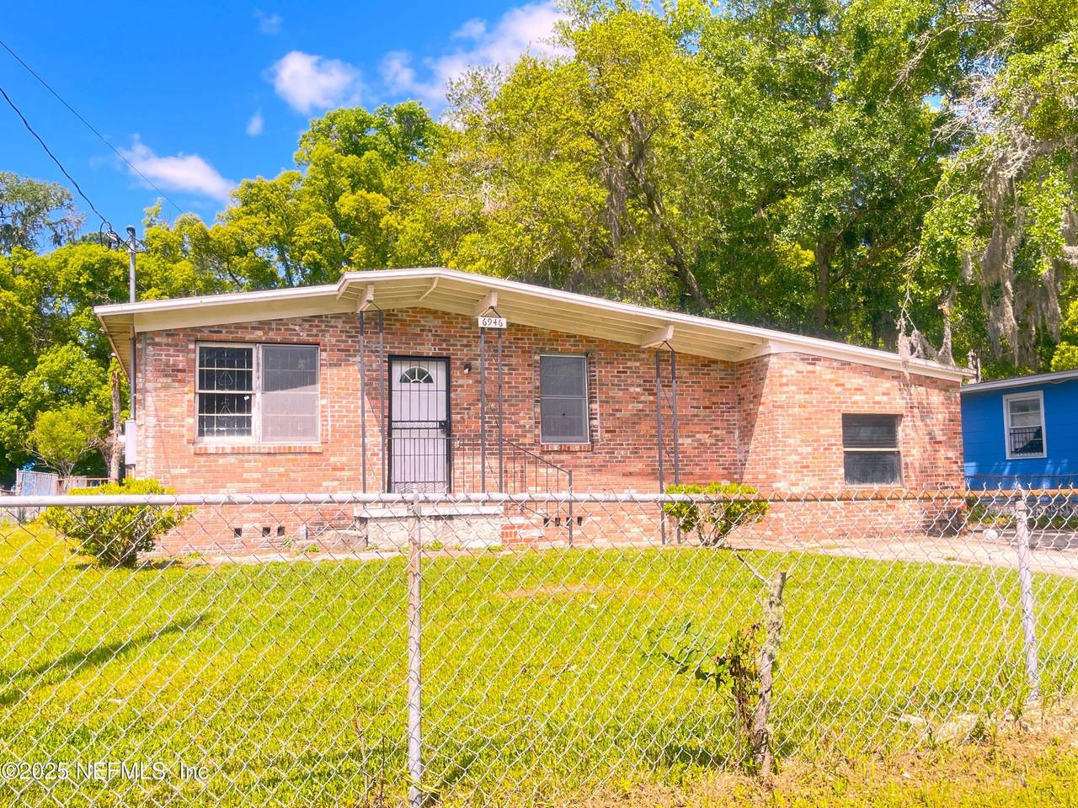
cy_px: 404
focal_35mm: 31
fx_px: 965
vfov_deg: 45.4
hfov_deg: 58.4
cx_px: 539
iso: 32
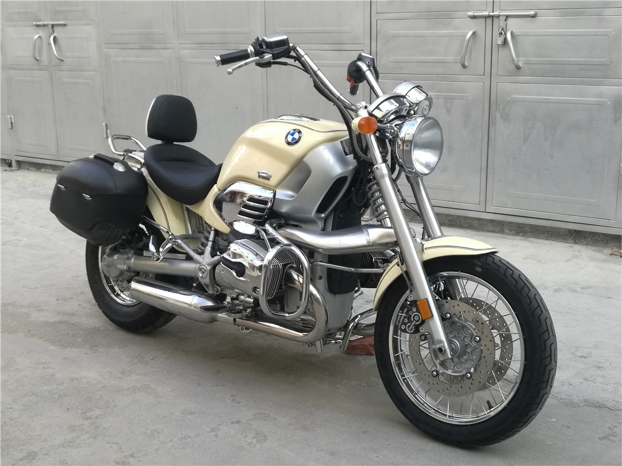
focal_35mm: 46
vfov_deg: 31.5
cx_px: 311
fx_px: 827
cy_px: 233
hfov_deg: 41.2
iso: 50
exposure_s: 1/101
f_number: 2
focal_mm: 4.04
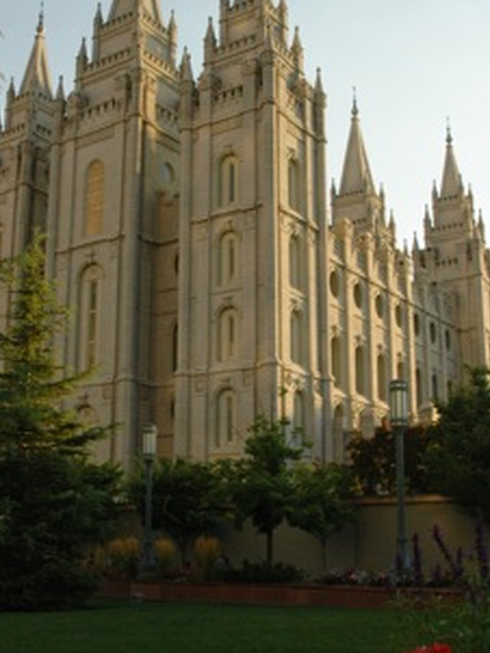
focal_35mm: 43
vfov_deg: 43.8
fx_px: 811
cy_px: 360
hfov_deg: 33.6
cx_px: 221
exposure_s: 1/320
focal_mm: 18
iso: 400
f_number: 9
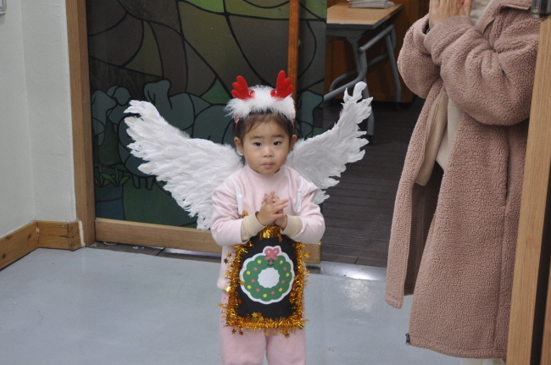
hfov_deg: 31.2
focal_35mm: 65
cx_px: 250
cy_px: 205
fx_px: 987
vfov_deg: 21.0
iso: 500
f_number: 4.5
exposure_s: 1/15
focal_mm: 35
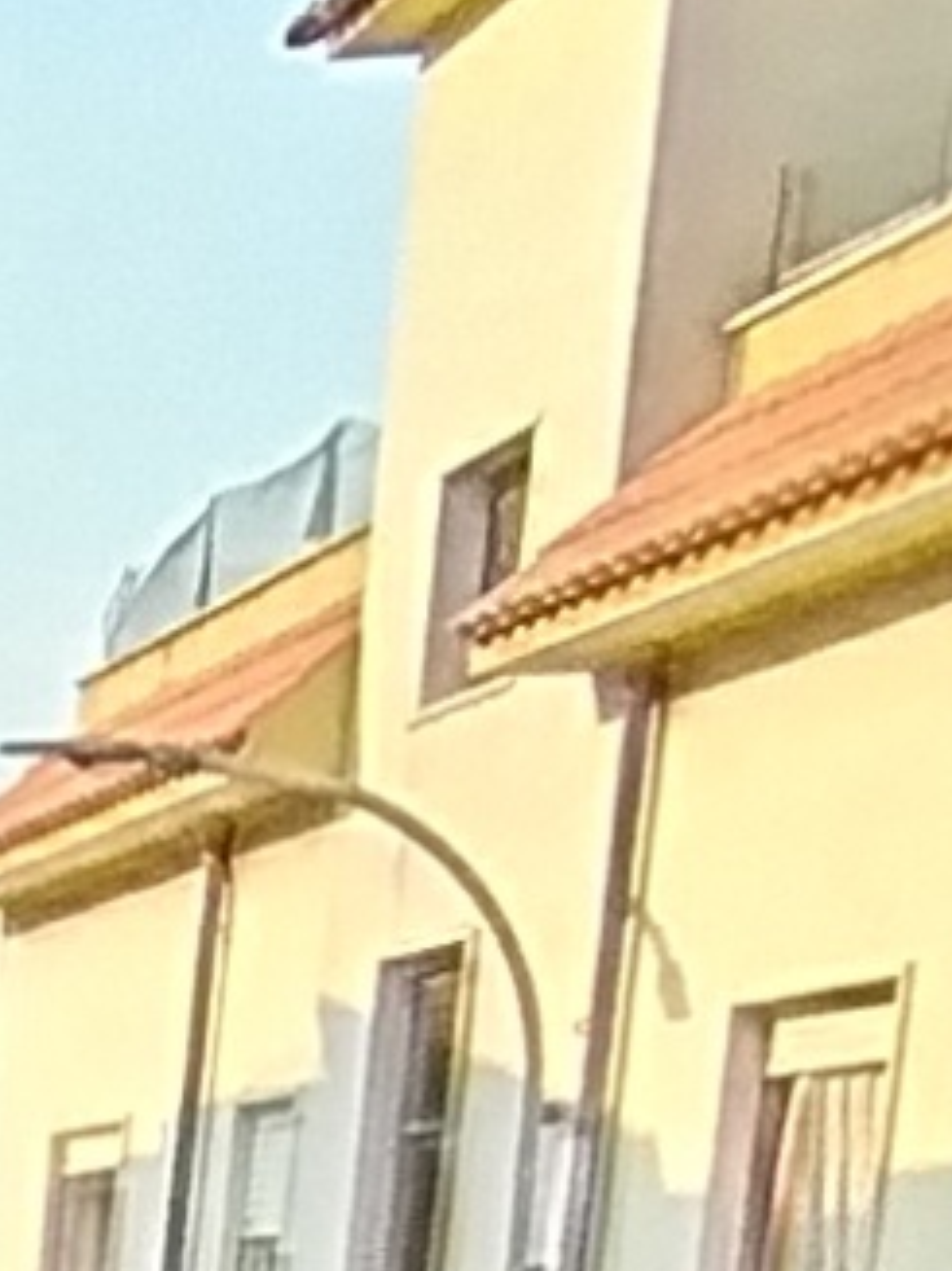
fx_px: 4880
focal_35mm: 133
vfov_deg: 13.0
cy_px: 2480
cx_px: -1970
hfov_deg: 8.9
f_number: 2.2
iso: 100
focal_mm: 1.42
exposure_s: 1/302
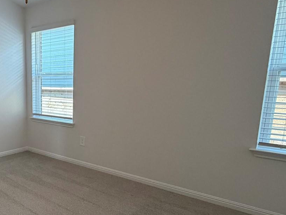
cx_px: 0
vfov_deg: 40.5
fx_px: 289
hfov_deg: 44.7
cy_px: 130
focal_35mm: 35
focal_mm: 2.22
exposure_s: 1/120
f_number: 2.2
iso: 250
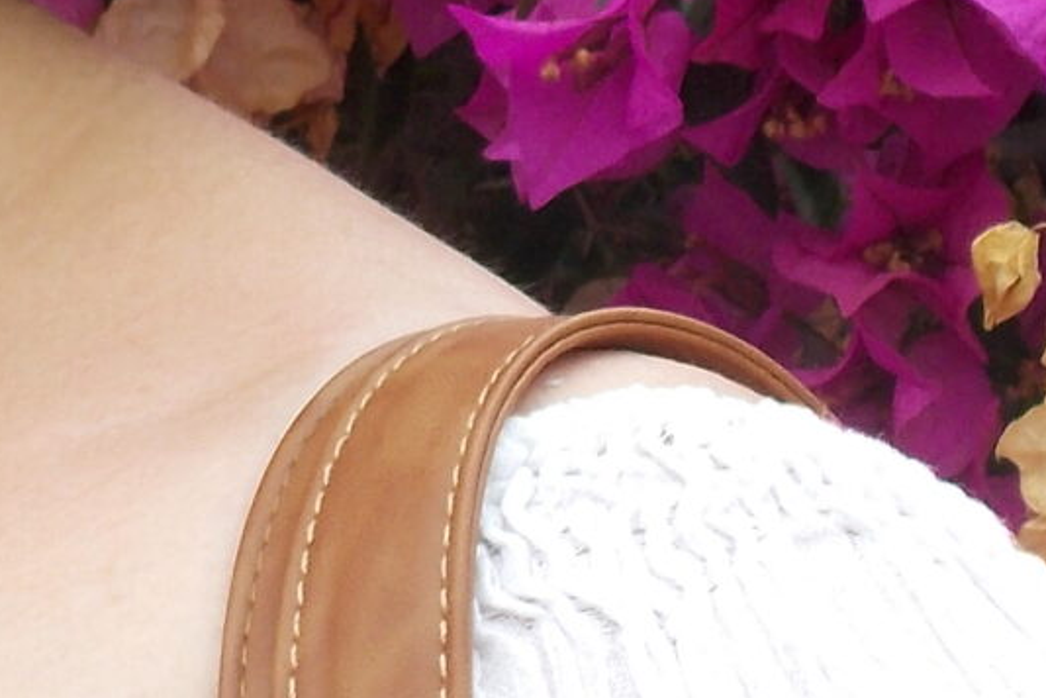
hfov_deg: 4.8
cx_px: -358
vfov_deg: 3.2
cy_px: -145
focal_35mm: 429
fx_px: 12464
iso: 80
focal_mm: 15.4
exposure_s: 1/100
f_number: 6.3
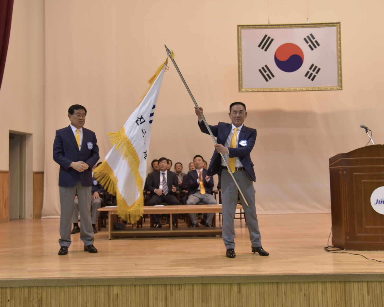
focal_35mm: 37
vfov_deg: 40.1
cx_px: 176
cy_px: 156
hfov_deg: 49.0
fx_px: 421
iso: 800
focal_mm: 32
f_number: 4
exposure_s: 1/125
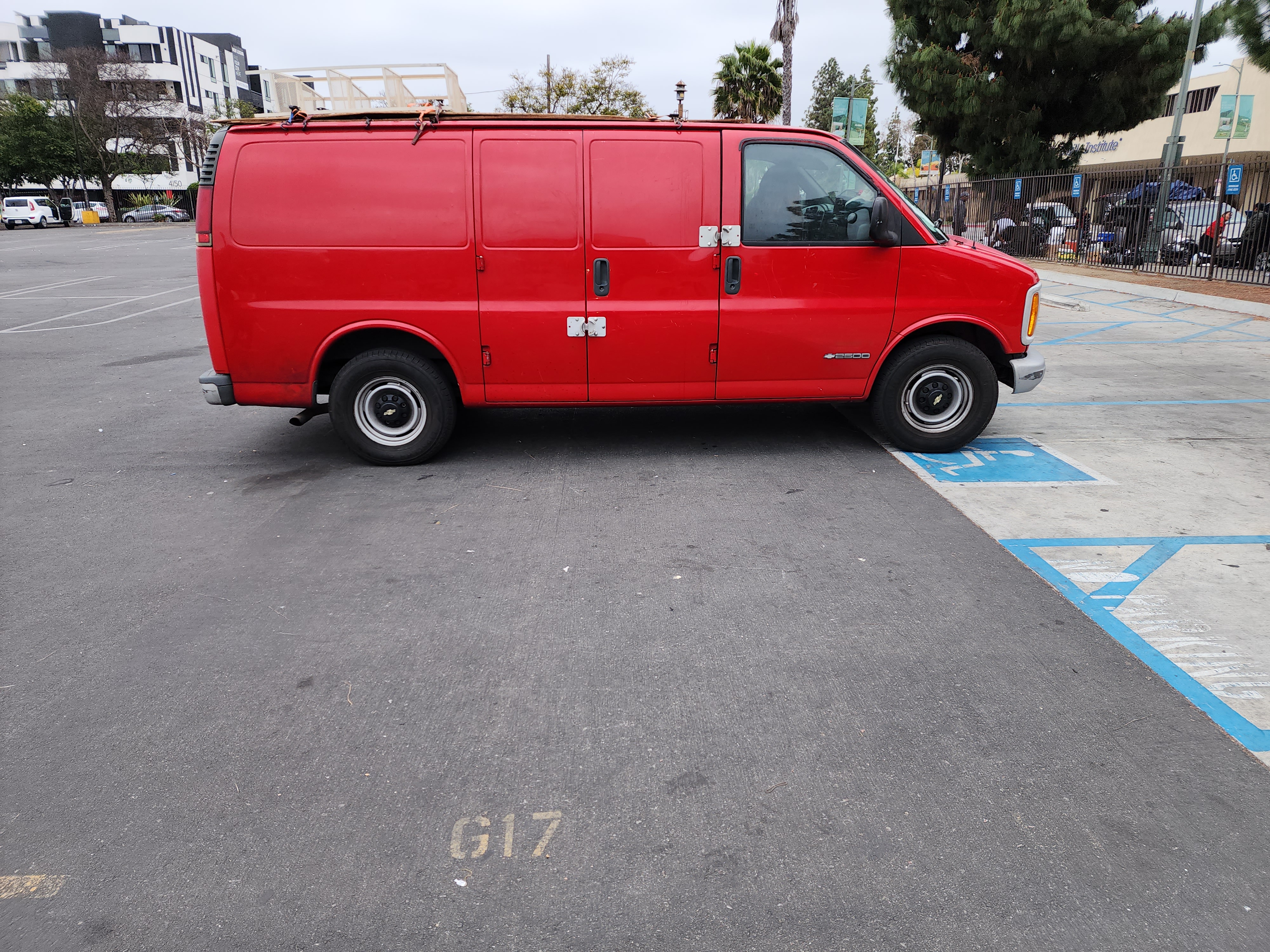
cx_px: 635
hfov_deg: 73.9
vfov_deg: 58.9
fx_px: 844
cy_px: 476
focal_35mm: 23
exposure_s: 1/120
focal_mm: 6.4
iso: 20
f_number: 1.8
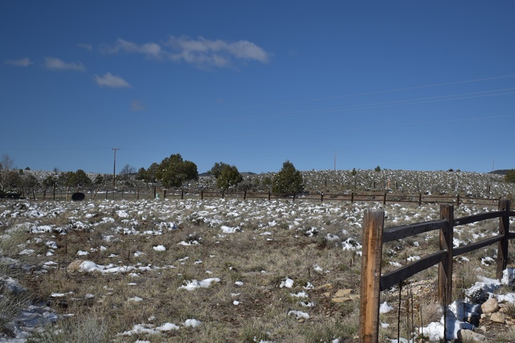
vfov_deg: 28.7
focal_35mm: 47
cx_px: 303
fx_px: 672
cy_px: 184
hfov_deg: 41.8
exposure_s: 1/2500
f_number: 4
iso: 100
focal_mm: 24
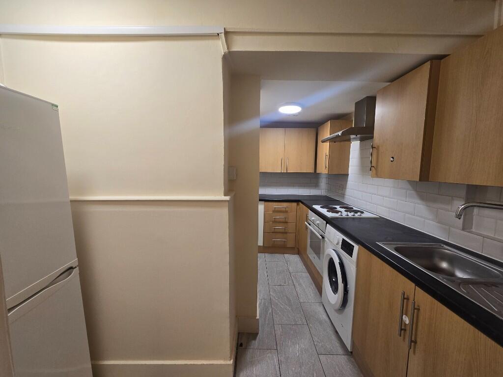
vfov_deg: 89.9
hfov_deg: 106.2
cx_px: 252
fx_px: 189
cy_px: 188
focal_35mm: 13
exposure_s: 1/50
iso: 64
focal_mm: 2.2
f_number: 2.2
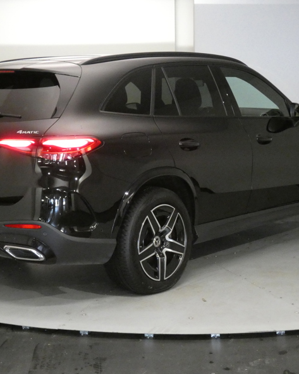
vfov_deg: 28.7
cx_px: 139
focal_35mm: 66
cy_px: 186
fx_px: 731
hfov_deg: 23.1
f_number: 3.9
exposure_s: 1/60
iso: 1600
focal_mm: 9
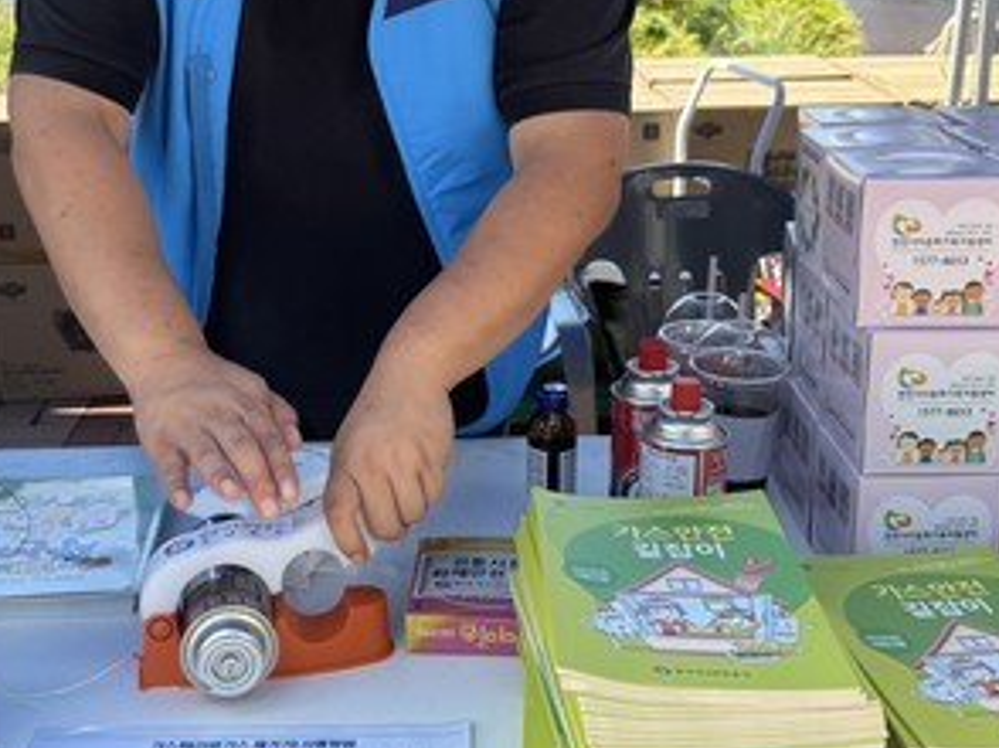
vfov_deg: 29.4
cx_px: 455
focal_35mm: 49
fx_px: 1413
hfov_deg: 38.9
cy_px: 252
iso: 80
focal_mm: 6.76
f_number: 1.78
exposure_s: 1/1311
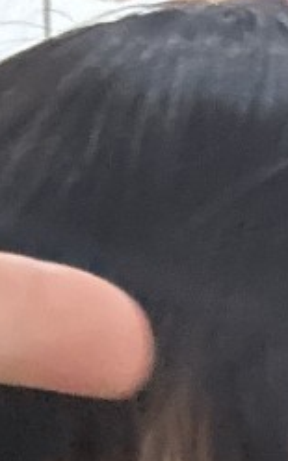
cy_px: 1121
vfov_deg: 10.8
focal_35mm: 164
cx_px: -197
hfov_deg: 7.8
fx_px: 2060
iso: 250
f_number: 1.9
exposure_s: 1/60
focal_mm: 2.69
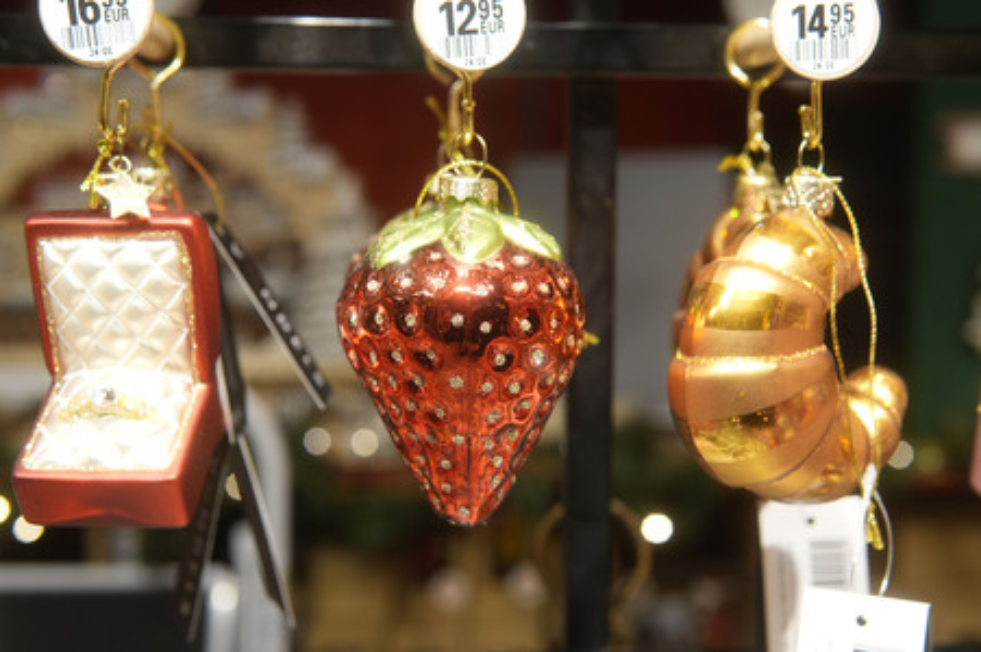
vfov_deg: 29.8
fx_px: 1225
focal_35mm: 45
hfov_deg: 43.6
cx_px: 490
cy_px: 326
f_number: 4
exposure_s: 1/60
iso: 640
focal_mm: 30
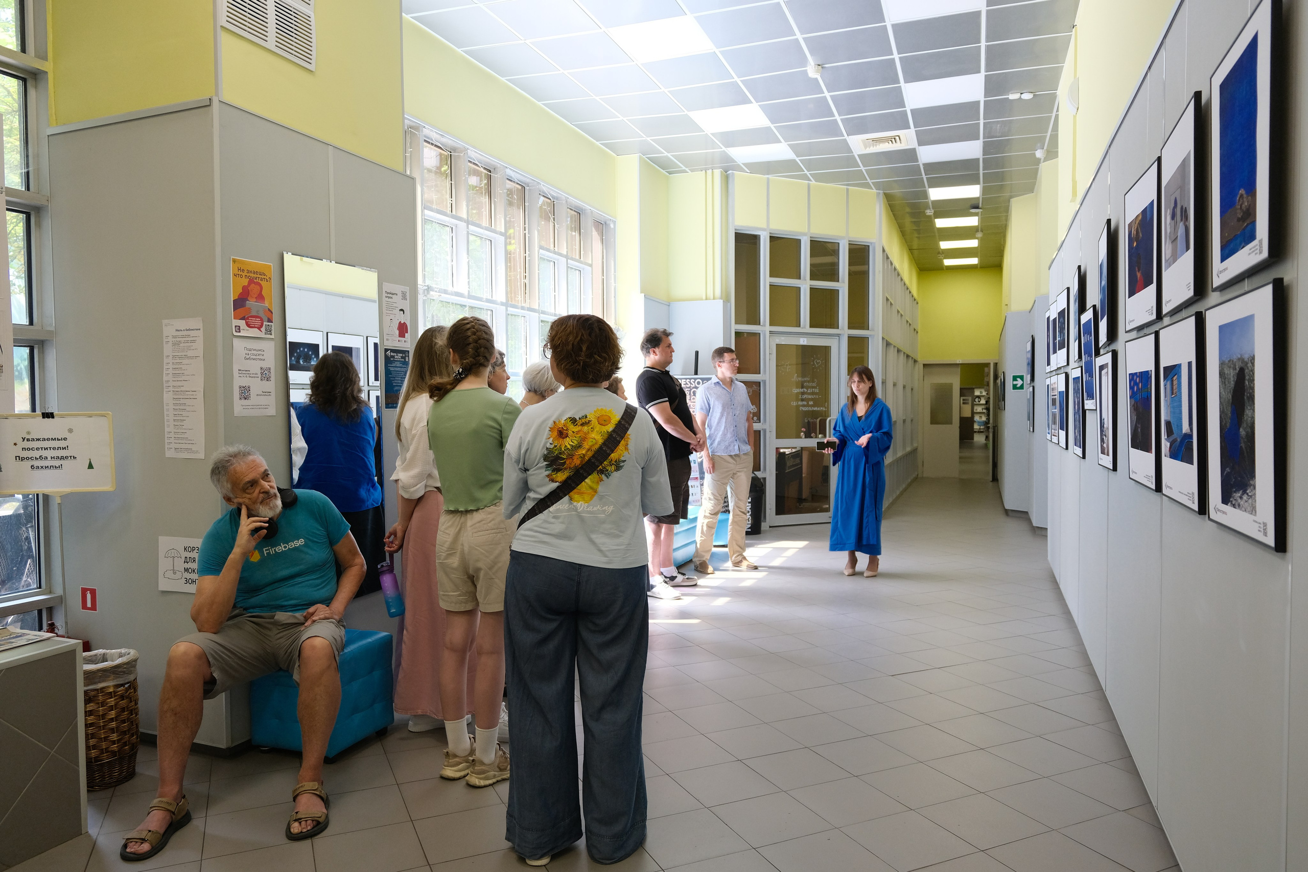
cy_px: 436
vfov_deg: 53.1
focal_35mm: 24
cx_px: 654
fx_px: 872
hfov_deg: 73.7
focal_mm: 16
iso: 640
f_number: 2.8
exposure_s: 1/160
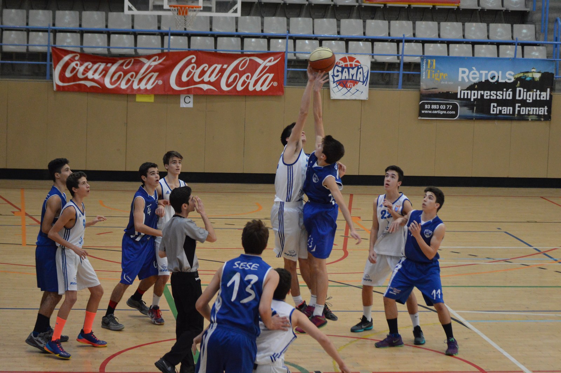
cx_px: 280
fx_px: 1635
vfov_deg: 13.0
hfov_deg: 19.5
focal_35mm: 105
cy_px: 186
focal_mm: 70
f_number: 4
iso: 2800
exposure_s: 1/500
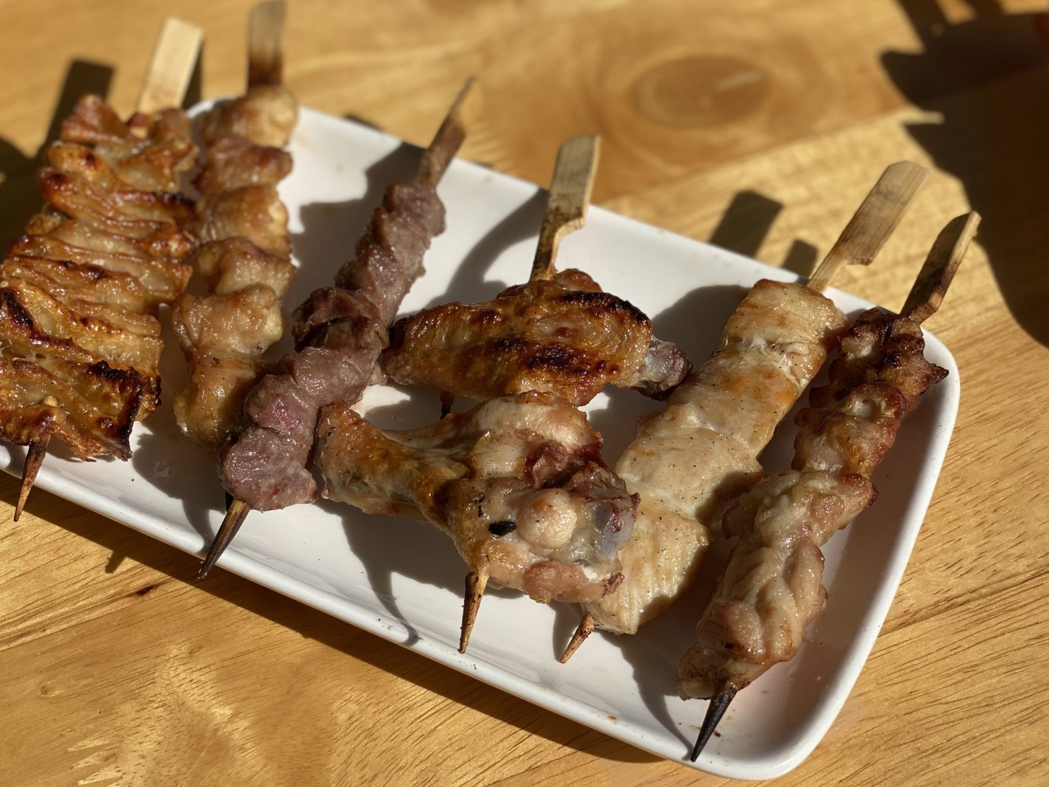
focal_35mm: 61
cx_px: 439
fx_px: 1848
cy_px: 357
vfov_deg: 24.0
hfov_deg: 31.6
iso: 25
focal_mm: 6
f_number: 2
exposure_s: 1/3425
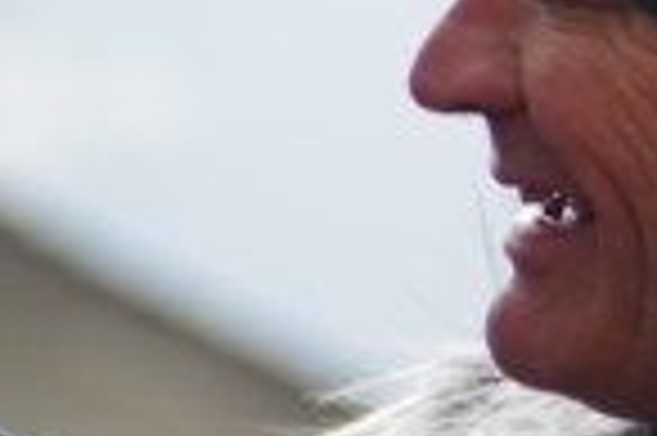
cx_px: 1089
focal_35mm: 1025
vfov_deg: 1.3
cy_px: 128
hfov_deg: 2.0
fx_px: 18685
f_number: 6.3
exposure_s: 1/250
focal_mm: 200
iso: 100
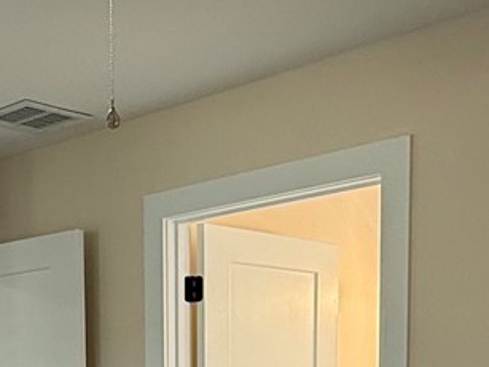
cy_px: 509
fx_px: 1031
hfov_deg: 26.0
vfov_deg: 18.4
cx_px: 75
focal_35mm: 73
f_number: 2.2
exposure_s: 1/120
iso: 125
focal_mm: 2.22
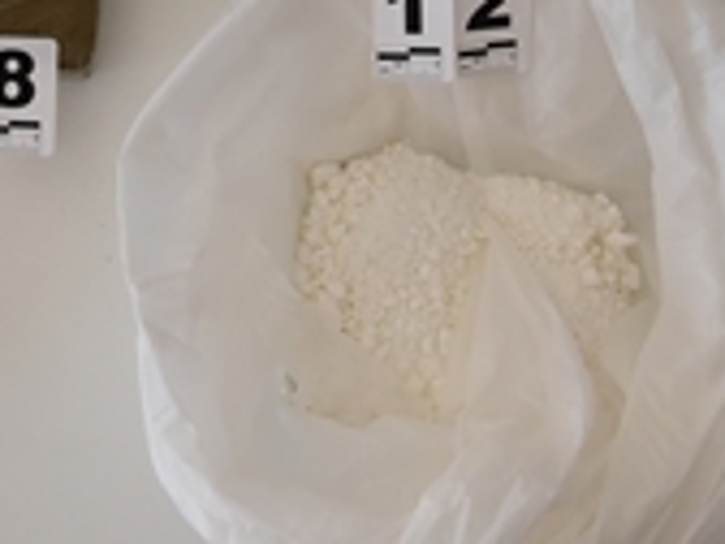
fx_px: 3348
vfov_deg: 9.1
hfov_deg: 12.2
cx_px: -22
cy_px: -209
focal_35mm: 160
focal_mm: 29
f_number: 4.5
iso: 800
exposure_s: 1/80
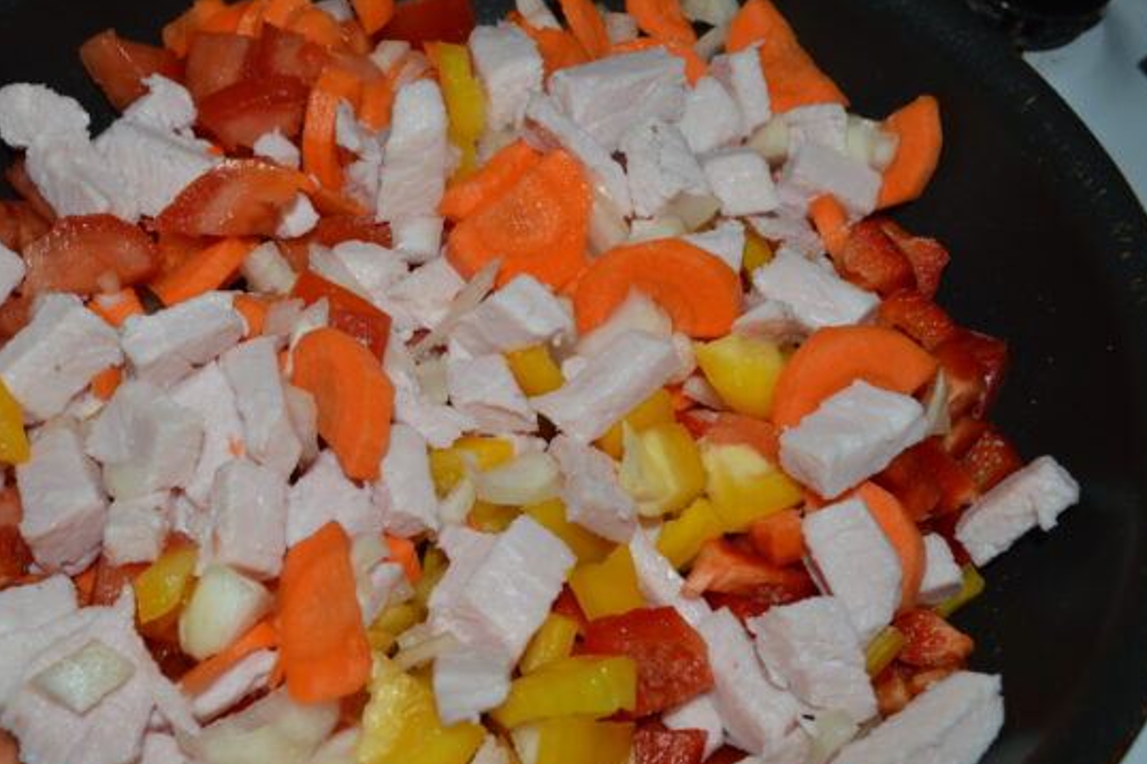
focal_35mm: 39
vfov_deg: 34.0
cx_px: 420
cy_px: 473
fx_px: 1242
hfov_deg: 49.0
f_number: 8
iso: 100
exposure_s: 1/60
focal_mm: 20
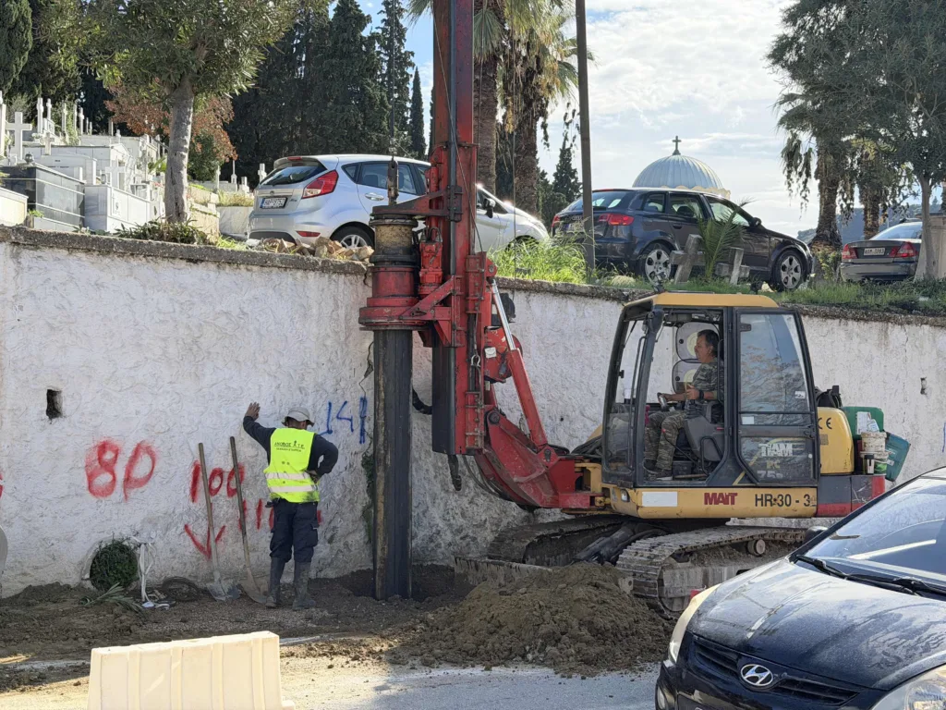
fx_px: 1312
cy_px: 355
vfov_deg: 30.3
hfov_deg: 39.7
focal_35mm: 48
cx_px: 473
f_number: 1.78
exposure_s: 1/3534
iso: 100
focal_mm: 6.76
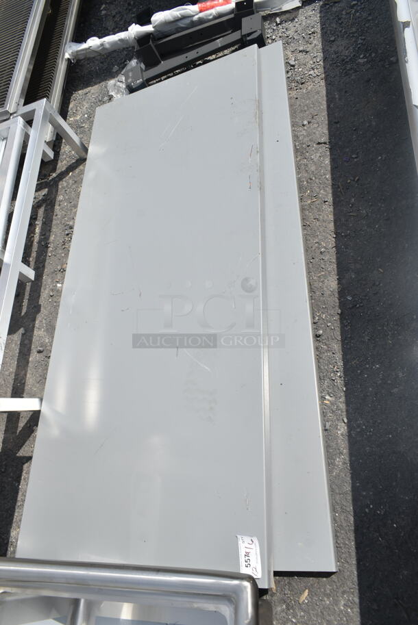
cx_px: 209
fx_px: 470
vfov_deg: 67.3
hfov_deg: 48.0
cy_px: 312
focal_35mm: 27
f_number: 9
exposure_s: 1/320
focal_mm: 18
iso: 100
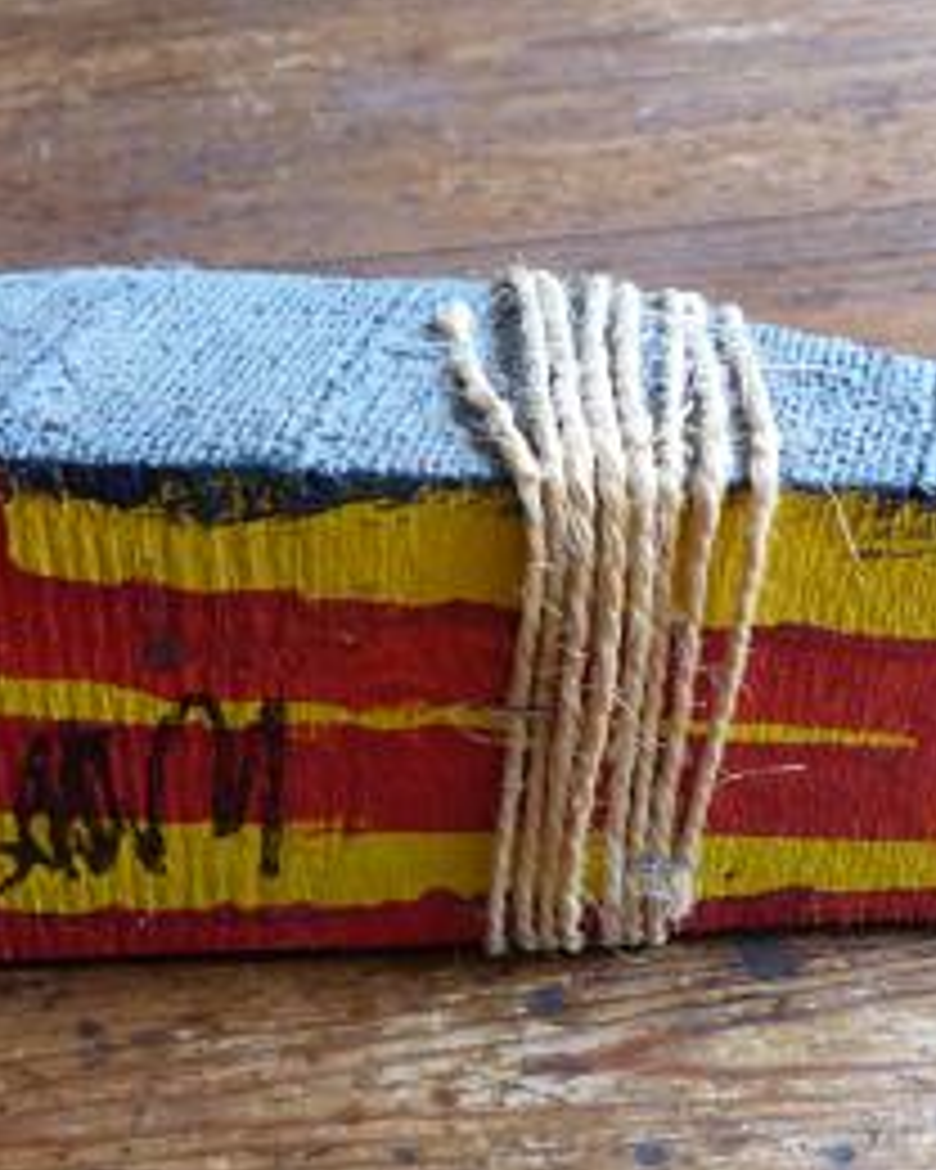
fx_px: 1627
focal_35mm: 47
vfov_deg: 39.5
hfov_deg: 31.9
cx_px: 320
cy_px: 664
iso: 160
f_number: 2.8
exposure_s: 1/60
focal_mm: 4.5
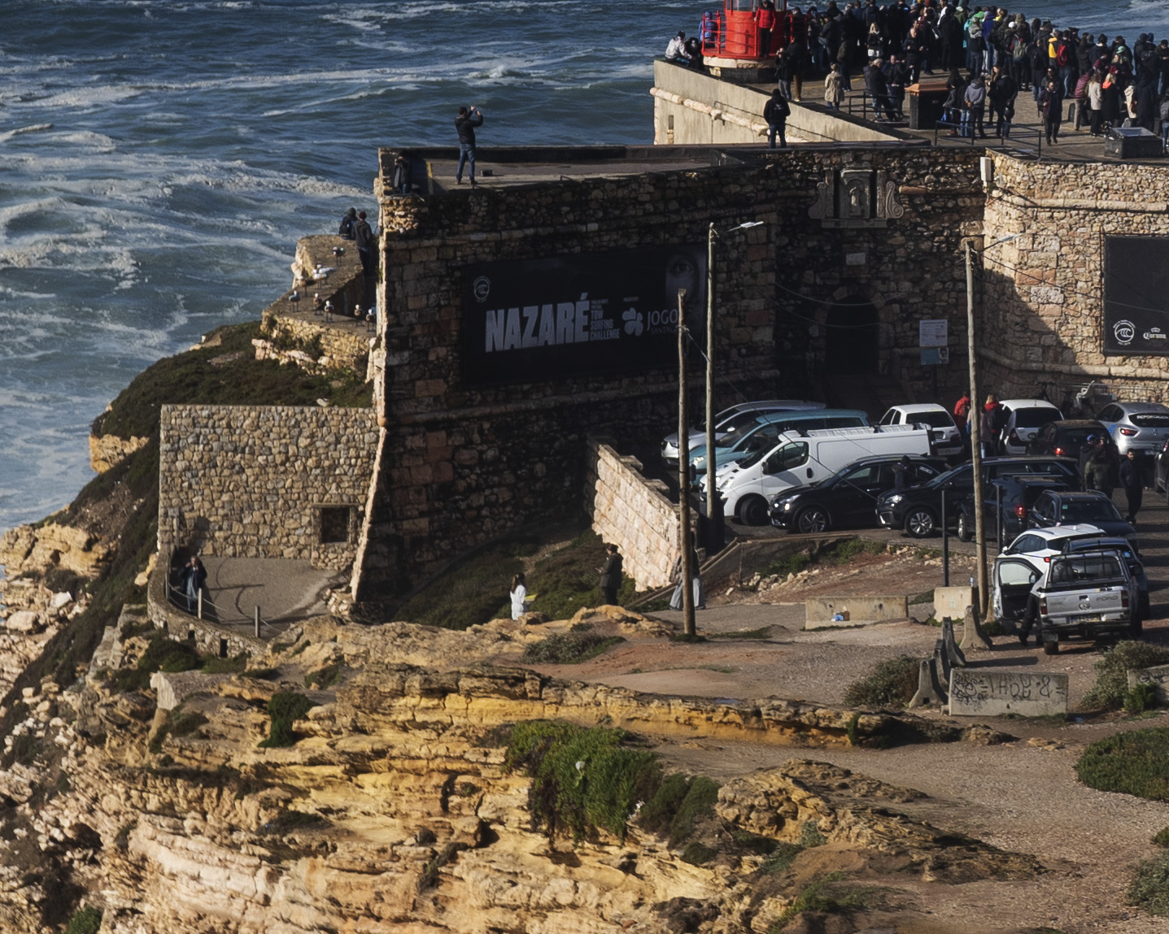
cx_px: 1542
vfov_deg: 5.7
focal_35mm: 270
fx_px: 9340
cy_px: 28
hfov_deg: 7.1
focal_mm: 70
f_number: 6.3
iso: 100
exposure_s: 1/640
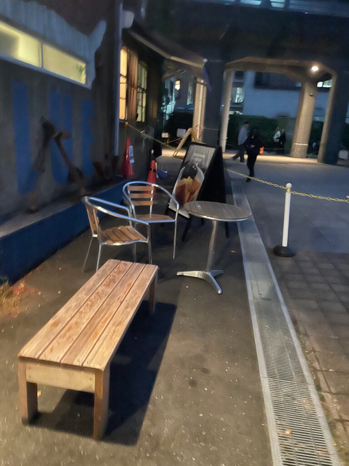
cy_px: 233
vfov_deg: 67.3
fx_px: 350
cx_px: 174
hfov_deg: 53.1
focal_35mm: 26
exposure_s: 1/25
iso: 1000
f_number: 1.6
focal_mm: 4.2
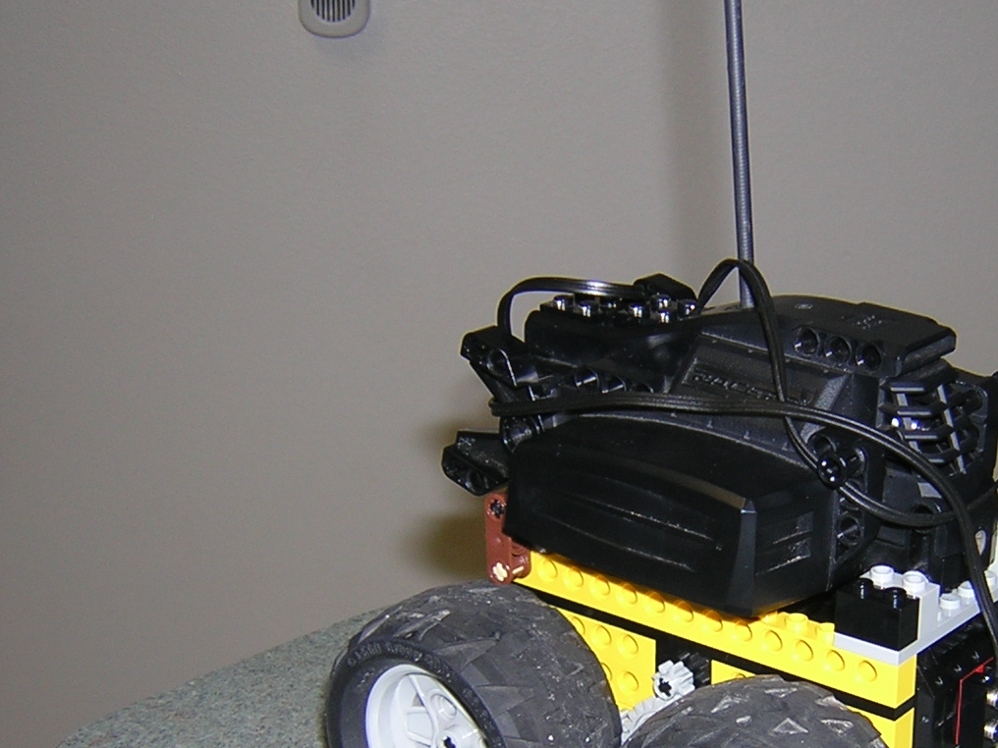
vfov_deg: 23.1
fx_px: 1816
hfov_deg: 30.4
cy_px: 551
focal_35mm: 63
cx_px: 686
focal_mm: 5.2
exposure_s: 1/60.1
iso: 100
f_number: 2.7
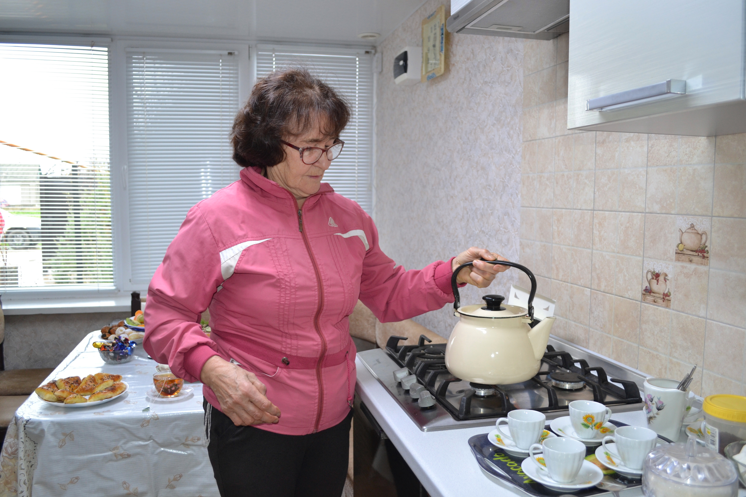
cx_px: 373
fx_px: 622
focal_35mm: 30
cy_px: 248
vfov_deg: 43.6
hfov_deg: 61.9
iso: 450
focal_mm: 20
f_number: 4
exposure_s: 1/60
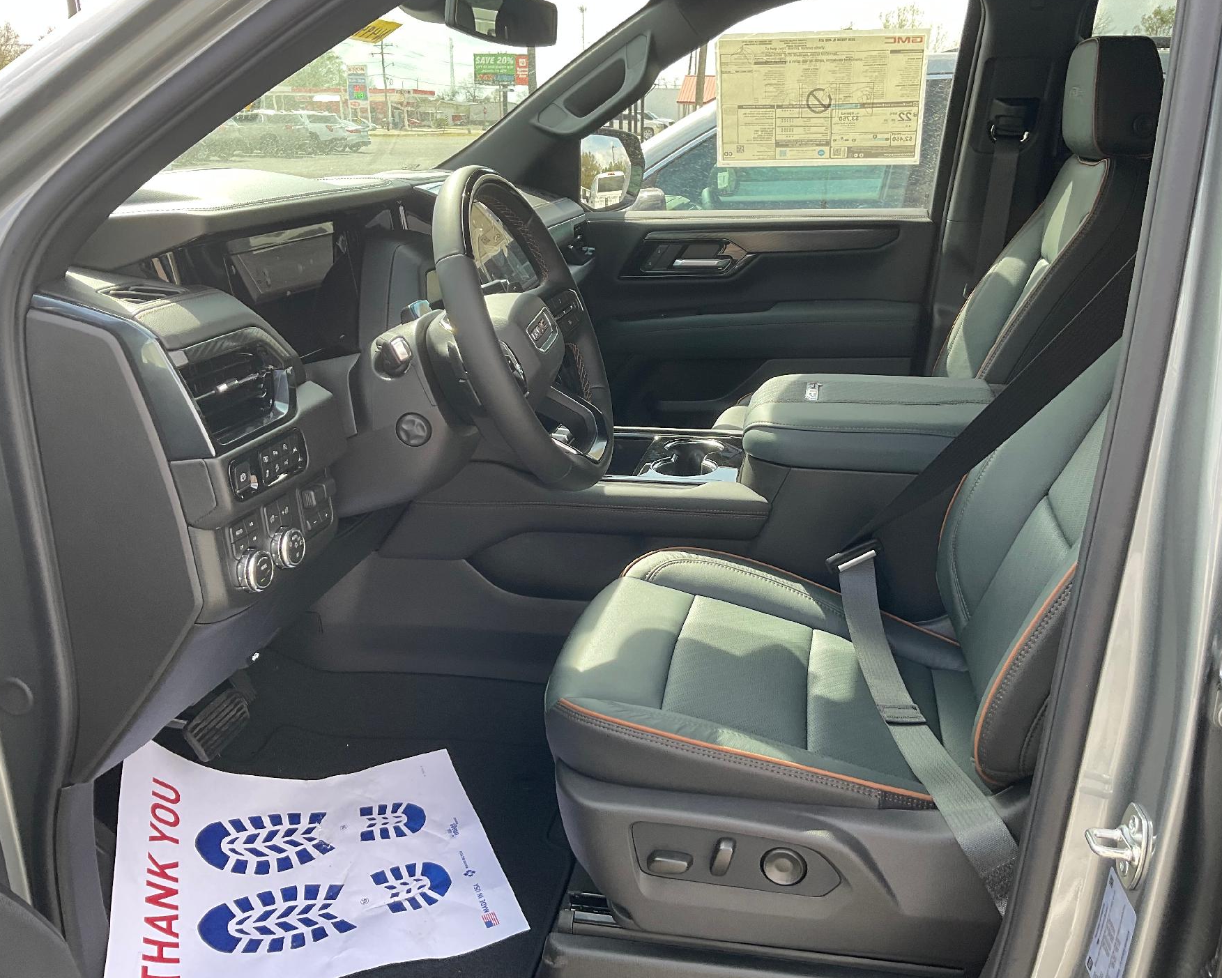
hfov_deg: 57.1
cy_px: 482
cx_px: 640
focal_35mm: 31
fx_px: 1121
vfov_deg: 47.1
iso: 16
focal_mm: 3
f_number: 1.8
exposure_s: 1/156
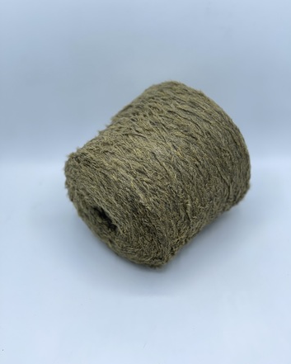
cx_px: 148
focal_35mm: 68
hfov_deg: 22.5
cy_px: 172
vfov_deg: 27.9
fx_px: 732
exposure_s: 1/119
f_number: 2.2
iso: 20
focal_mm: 7.5
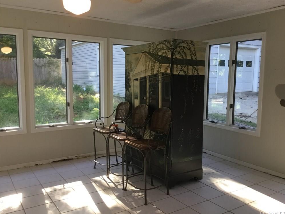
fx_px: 263
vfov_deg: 44.2
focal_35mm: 32
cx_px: 146
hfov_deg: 56.8
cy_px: 106
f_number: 2.4
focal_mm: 3.3
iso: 40
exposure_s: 1/30
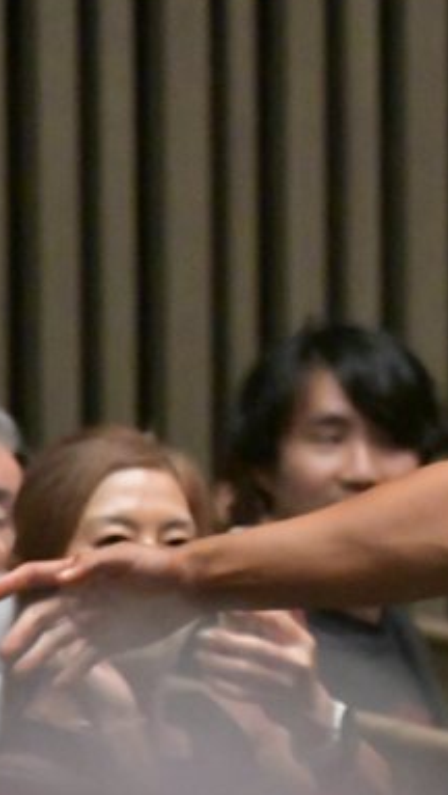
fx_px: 16735
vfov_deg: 2.7
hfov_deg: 1.5
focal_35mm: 794
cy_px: 374
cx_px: 582
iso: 25600
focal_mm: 250
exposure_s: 1/400
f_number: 5.6
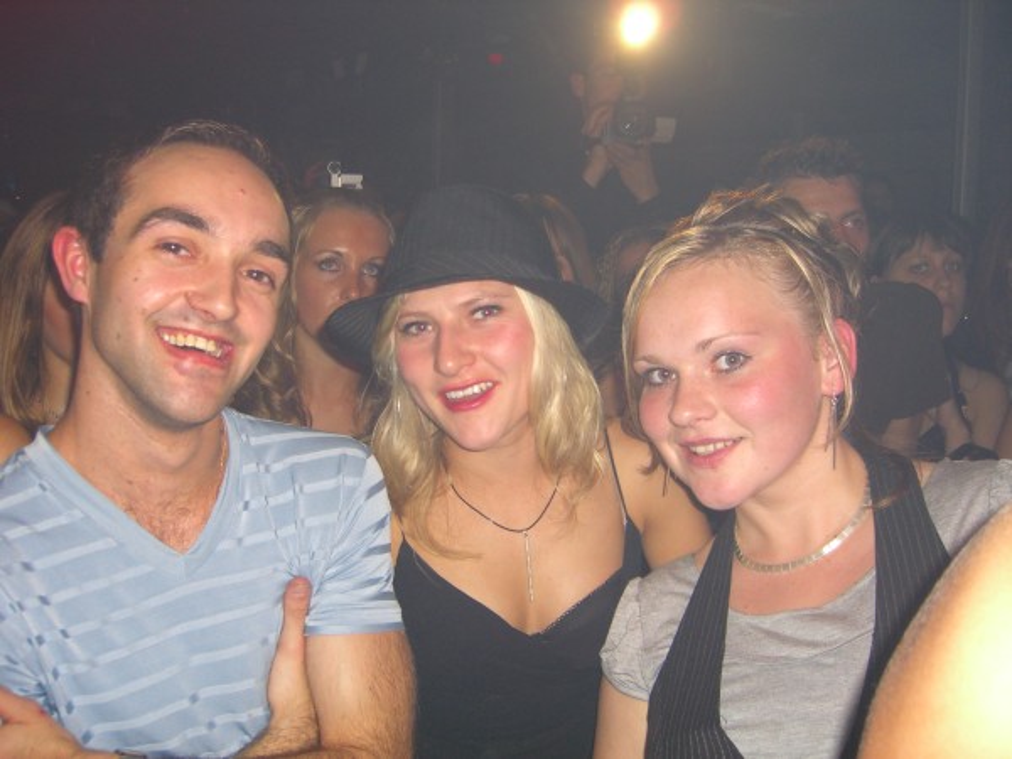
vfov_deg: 37.7
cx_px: 506
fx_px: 1111
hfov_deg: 49.0
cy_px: 380
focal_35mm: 38
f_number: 2.8
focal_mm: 7.9
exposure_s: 1/60
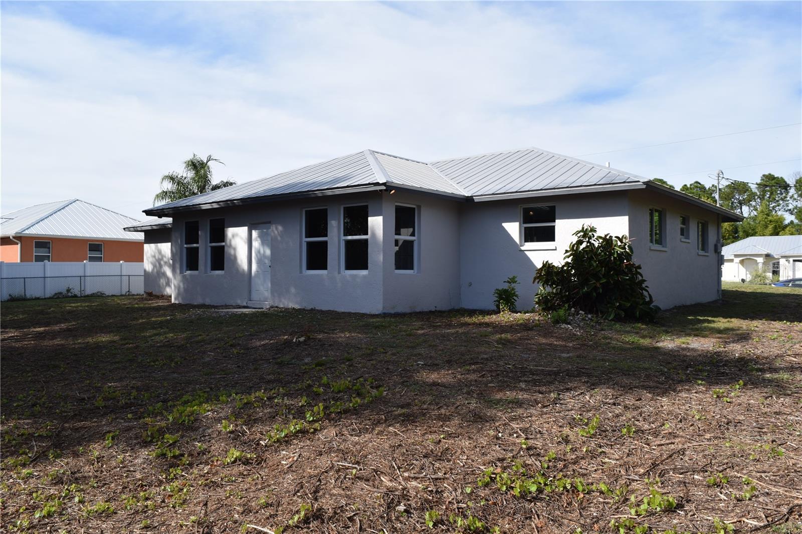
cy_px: 267
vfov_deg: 47.9
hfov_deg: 67.4
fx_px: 601
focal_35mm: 27
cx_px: 401
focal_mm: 18
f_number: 9
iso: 100
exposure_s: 1/200
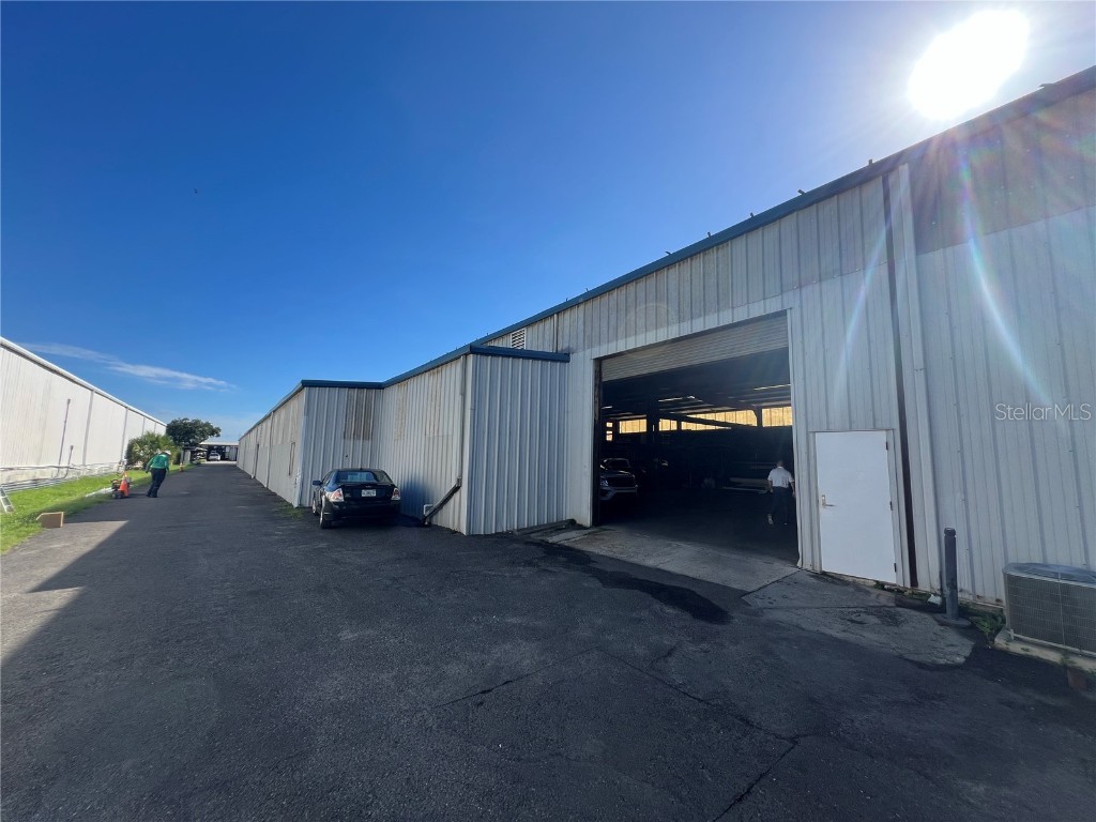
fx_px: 412
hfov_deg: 106.2
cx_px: 548
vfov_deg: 89.9
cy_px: 411
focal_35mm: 13
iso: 32
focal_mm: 1.57
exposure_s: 1/1054
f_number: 1.8
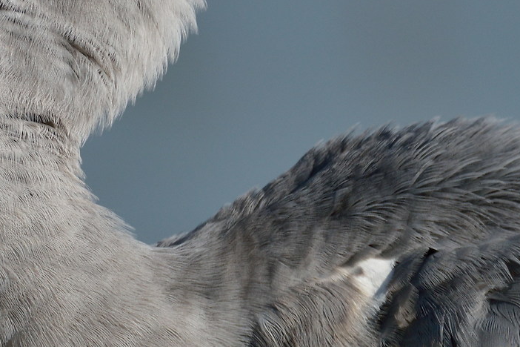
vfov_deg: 0.7
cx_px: 171
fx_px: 29638
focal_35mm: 2052
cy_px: 320
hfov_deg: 1.0
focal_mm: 600
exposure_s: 1/1600
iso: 320
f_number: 8
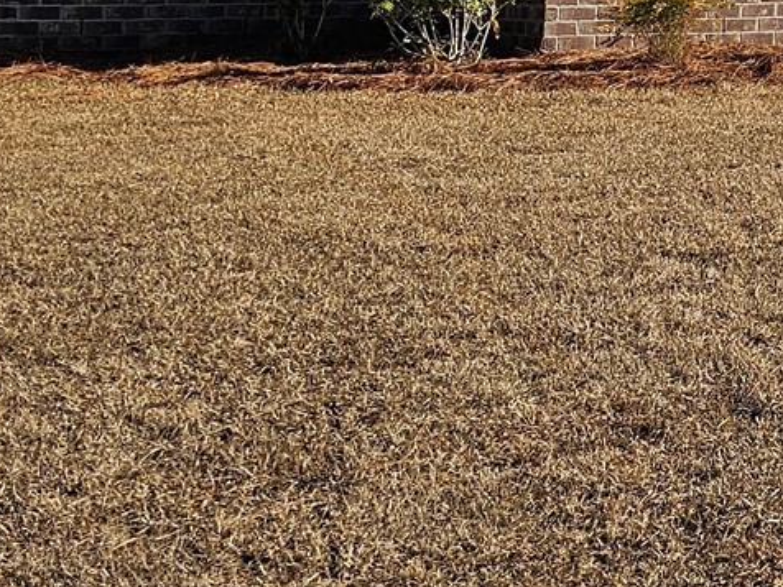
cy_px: -187
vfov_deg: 14.3
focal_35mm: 99
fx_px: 2239
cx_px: 1242
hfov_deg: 17.4
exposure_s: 1/1189
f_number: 1.7
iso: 10
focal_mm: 6.3
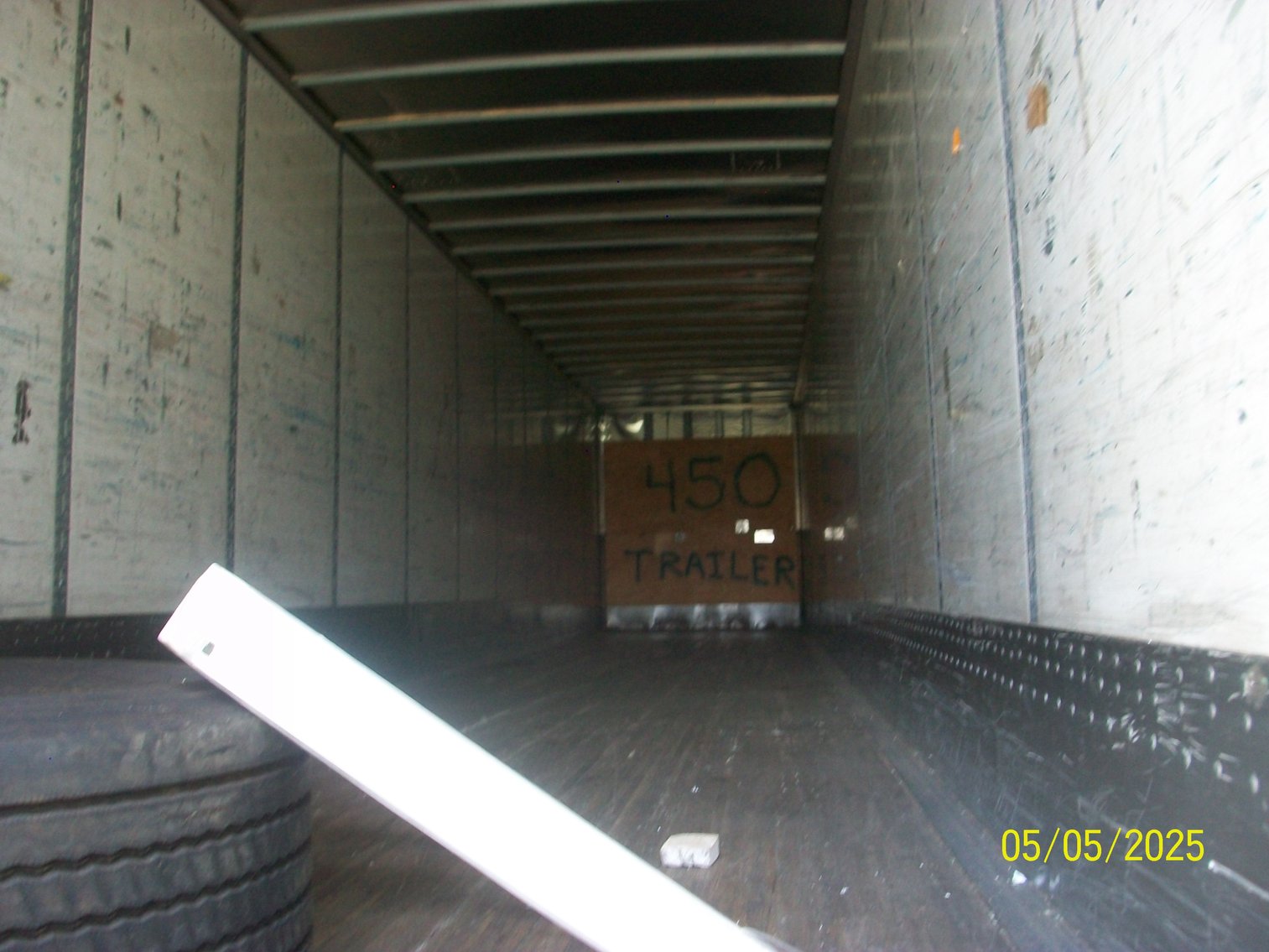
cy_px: 476
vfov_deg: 41.8
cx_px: 634
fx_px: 1247
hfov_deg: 54.0
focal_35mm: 34
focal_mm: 5.7
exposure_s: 1/60
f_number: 2.8
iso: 120
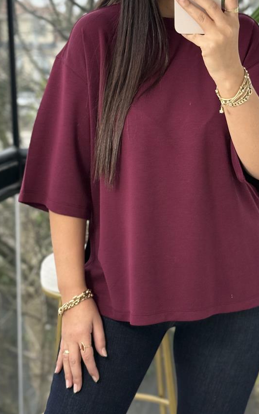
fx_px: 903
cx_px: 193
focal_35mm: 80
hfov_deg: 16.2
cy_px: 151
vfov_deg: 25.7
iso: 80
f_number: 1.78
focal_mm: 6.76
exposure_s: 1/243
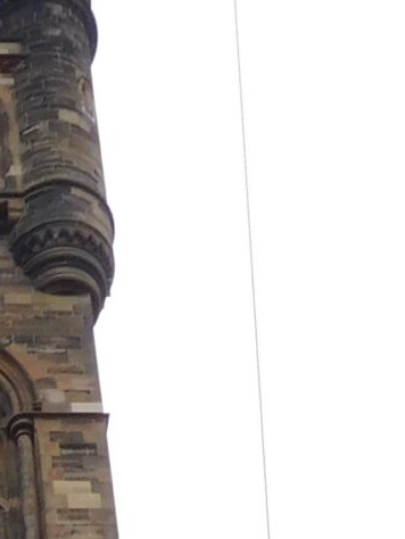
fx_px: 2104
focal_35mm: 135
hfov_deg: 10.4
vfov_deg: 11.7
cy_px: 1329
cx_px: -305
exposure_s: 1/200
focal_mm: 4.5
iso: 125
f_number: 3.4
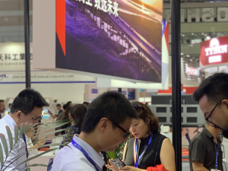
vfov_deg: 14.2
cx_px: 197
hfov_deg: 18.6
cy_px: 105
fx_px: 685
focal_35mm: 104
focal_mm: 6
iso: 100
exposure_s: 1/100
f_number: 2.4
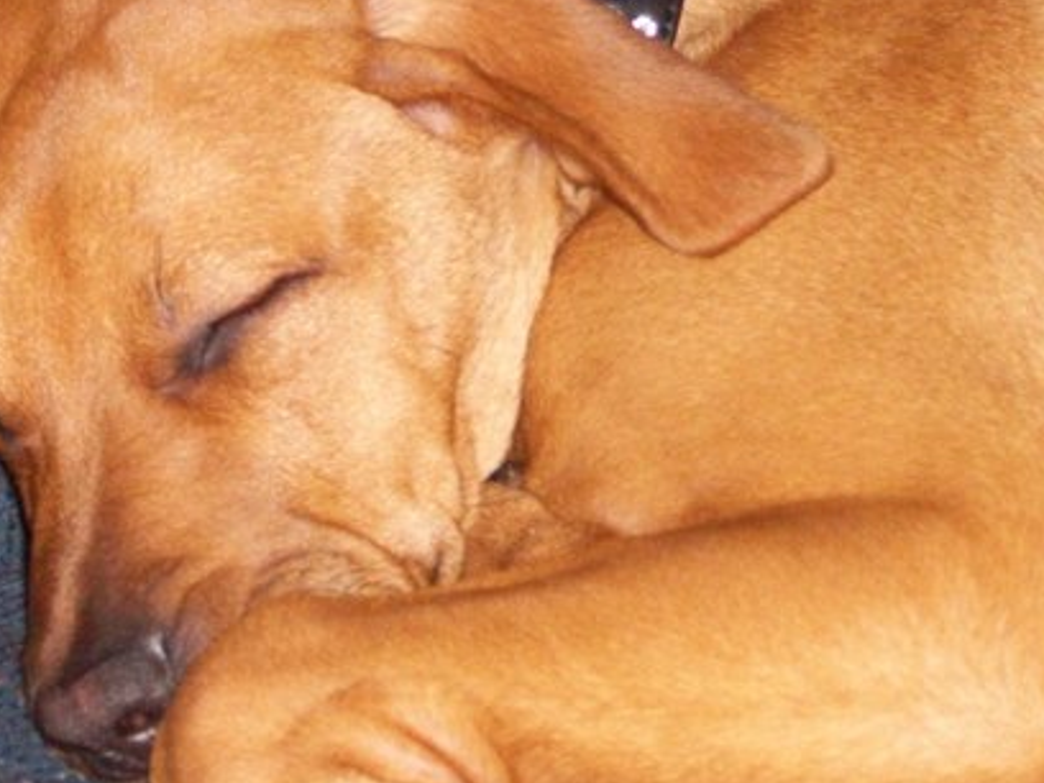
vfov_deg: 9.3
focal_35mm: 160
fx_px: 4826
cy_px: 256
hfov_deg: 12.3
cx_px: 637
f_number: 5.1
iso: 320
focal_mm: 17.1
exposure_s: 1/90.1
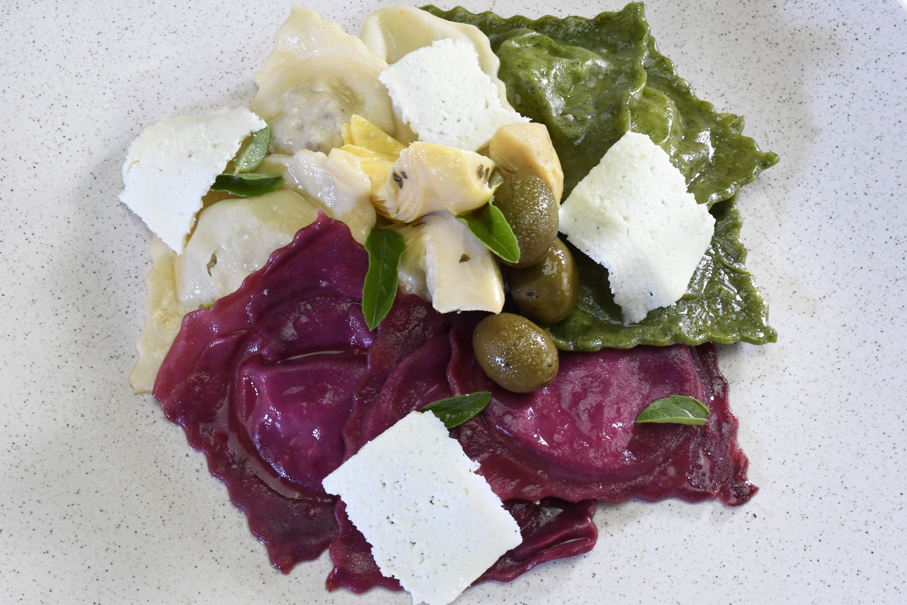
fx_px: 1159
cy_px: 302
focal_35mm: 46
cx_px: 454
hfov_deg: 42.7
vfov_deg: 29.2
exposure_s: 1/60
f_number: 16
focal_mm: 31
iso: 2500
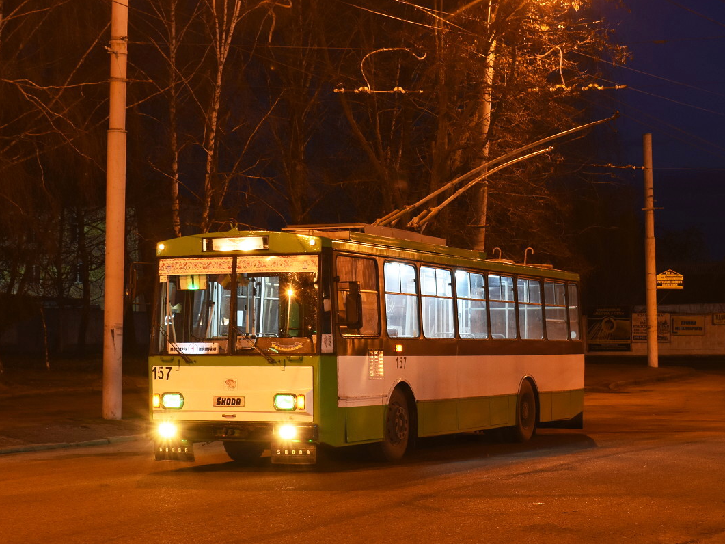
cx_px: 319
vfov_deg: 23.7
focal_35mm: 62
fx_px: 1299
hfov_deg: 31.2
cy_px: 271
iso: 640
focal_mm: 38
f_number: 11
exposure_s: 2.5
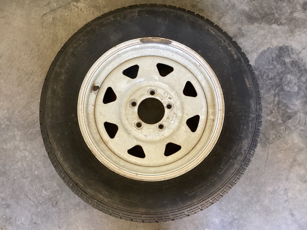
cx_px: 154
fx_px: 275
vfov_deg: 45.4
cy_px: 115
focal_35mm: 31
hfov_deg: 58.3
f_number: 2.4
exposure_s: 1/50
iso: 250
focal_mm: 3.3
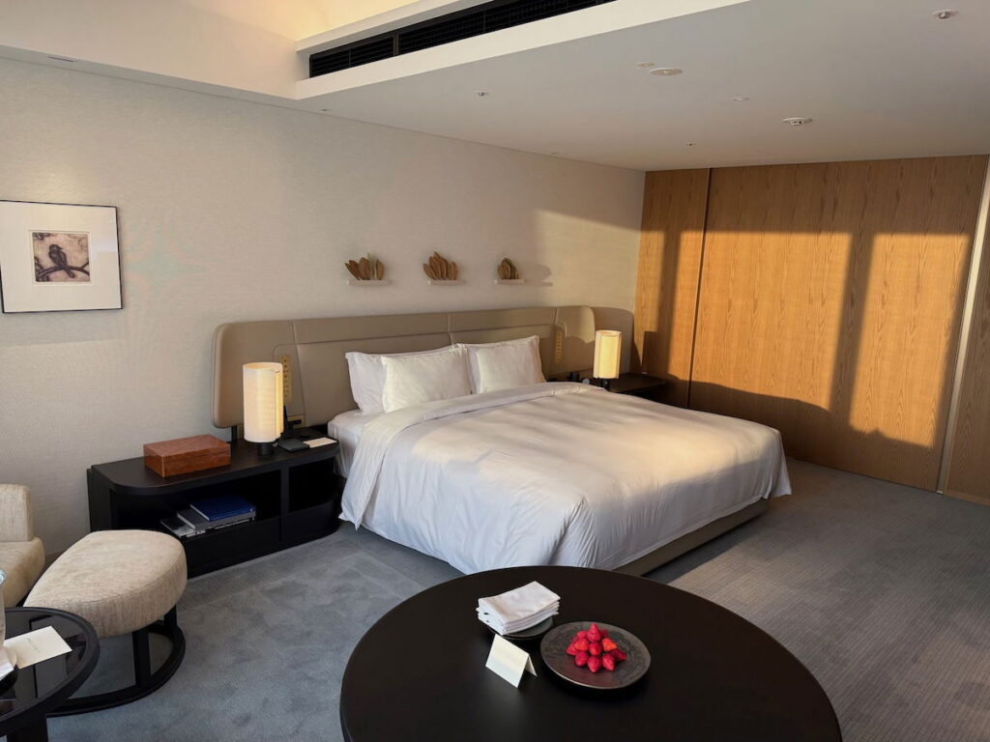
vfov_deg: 56.8
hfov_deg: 71.6
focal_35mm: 24
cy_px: 371
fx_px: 686
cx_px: 495
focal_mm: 6.76
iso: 125
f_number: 1.78
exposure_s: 1/100
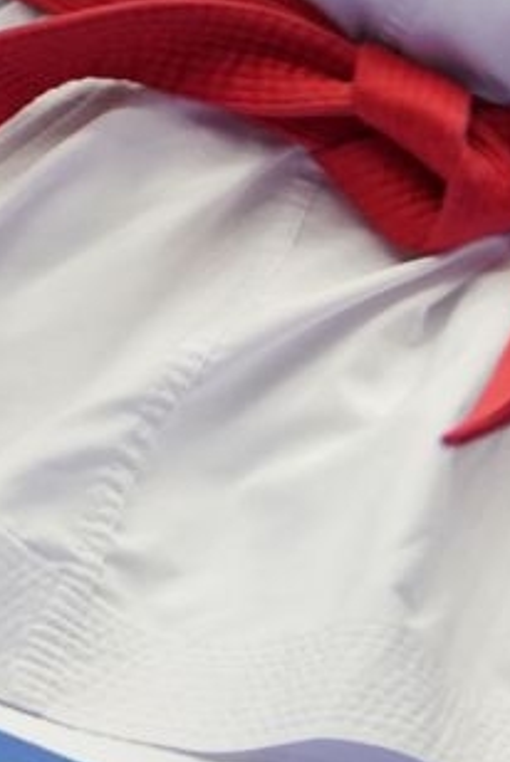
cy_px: -460
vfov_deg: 2.2
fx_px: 19929
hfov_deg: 1.5
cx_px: -715
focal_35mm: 940
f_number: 2.8
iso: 3200
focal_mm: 161
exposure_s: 1/1000
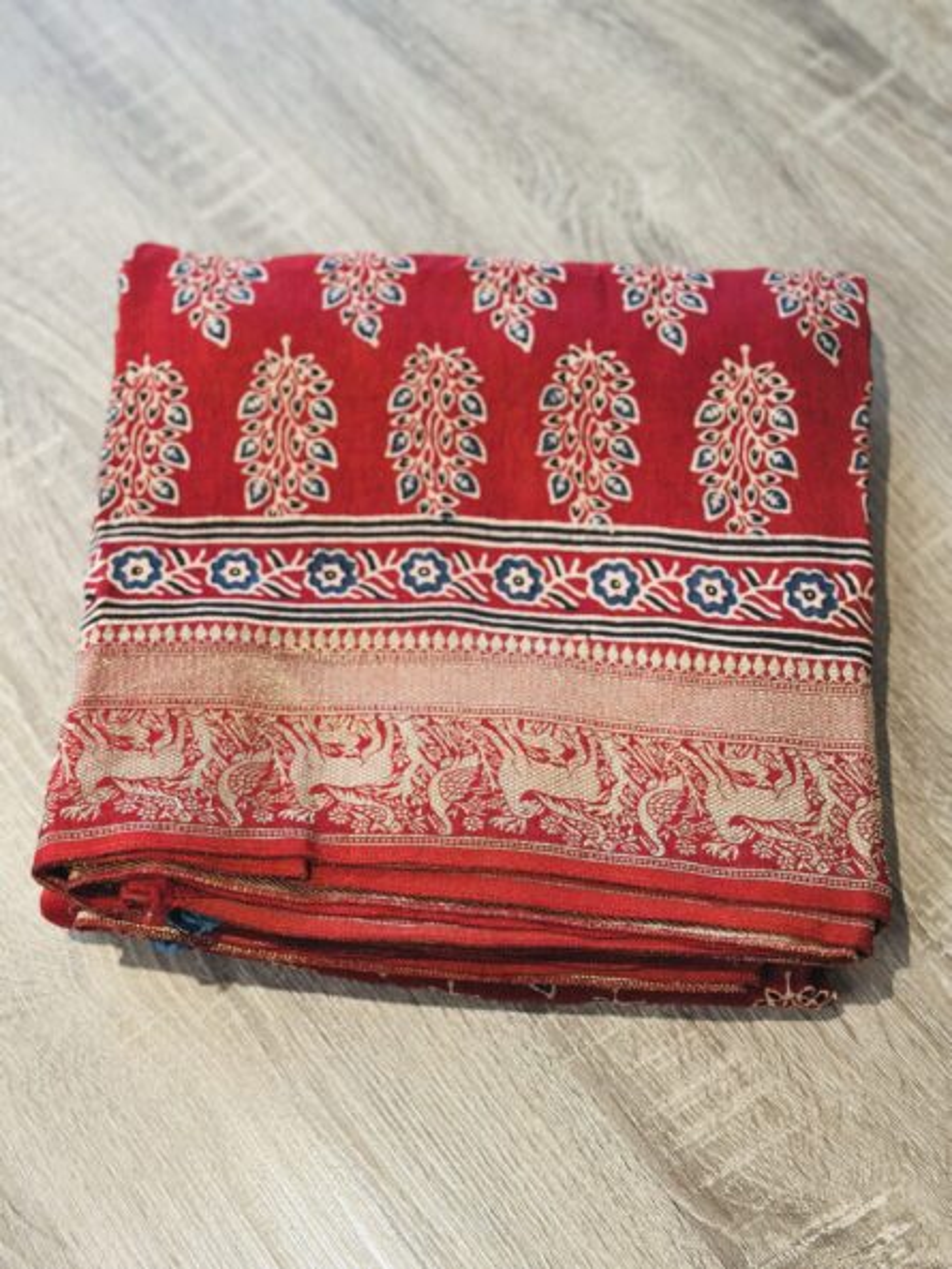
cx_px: 476
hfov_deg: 30.3
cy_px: 634
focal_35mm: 48
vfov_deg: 39.6
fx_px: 1759
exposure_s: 1/60
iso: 125
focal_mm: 6.86
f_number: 1.78
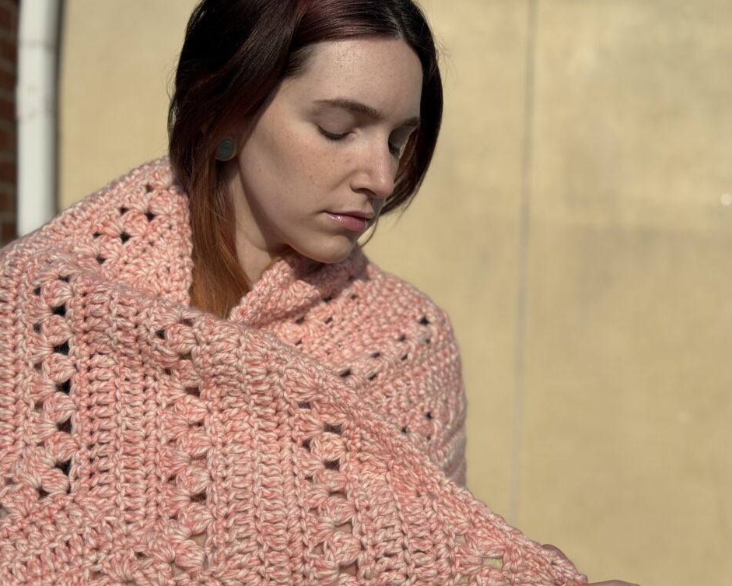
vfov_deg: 29.7
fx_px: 1105
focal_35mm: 51
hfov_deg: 36.7
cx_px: 370
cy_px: 295
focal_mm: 6.76
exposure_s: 1/11364
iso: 50
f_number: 1.78
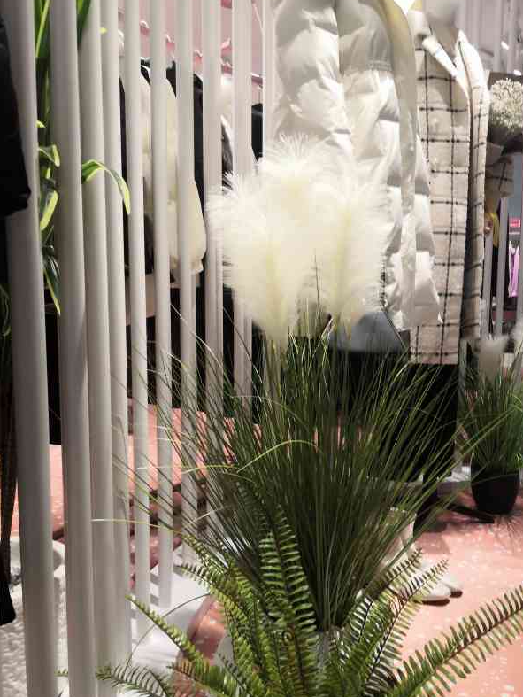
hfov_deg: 44.0
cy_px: 371
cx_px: 307
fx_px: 644
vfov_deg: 56.8
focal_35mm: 32
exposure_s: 1/100
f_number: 2.2
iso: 80
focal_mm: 3.81
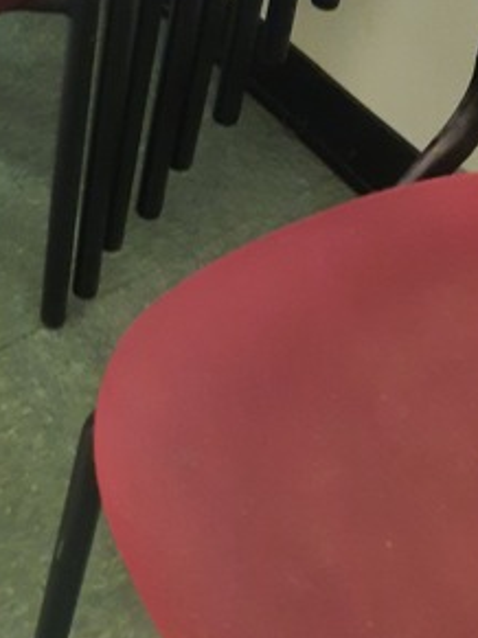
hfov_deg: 19.2
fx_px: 1290
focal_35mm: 70
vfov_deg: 24.2
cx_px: -162
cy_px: -204
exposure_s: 1/24
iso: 640
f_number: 2
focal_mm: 4.6
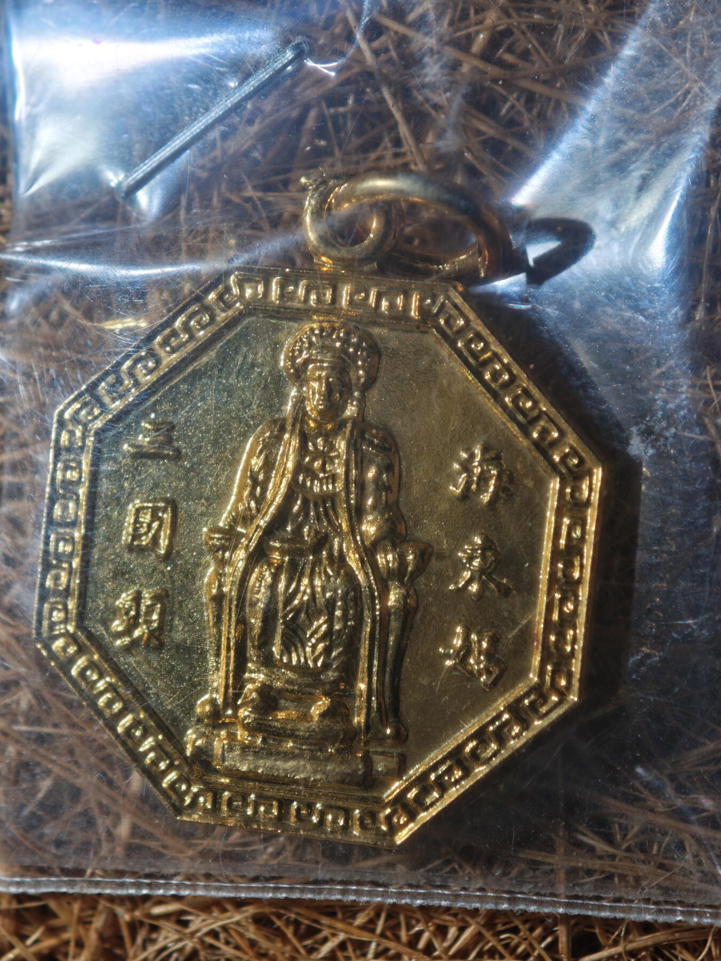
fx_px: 2555
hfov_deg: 16.1
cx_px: 360
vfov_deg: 21.3
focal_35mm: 92
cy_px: 480
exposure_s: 1/106
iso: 50
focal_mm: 9
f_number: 2
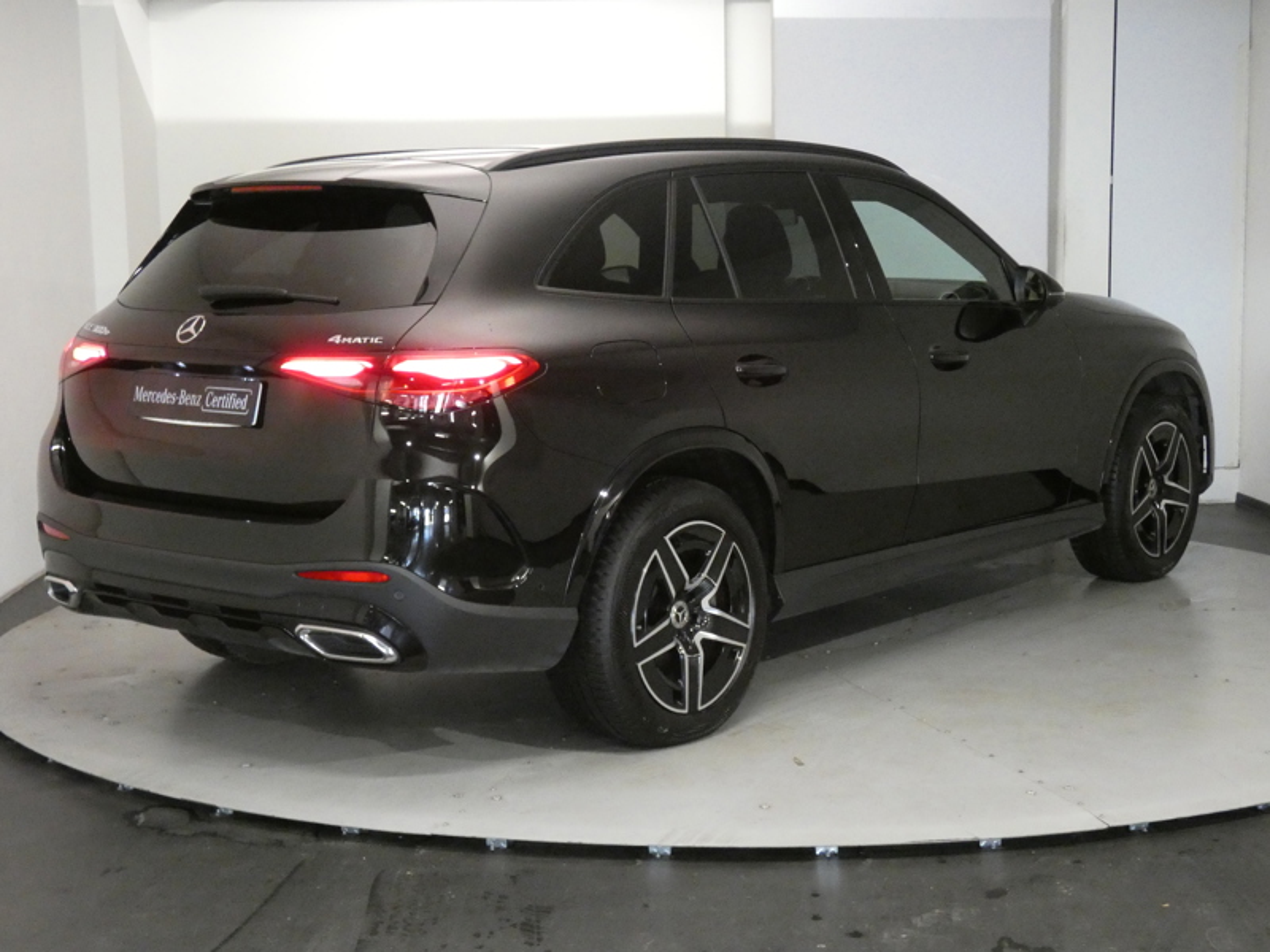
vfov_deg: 29.1
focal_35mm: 50
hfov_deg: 38.2
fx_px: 1834
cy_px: 476
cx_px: 635
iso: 1600
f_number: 3.9
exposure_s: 1/60
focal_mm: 9
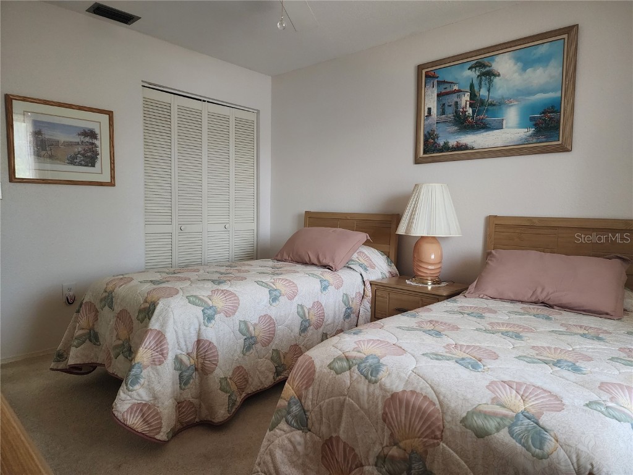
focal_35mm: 23
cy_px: 238
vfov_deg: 58.9
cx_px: 316
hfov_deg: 73.9
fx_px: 421
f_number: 1.8
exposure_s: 1/40
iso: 640
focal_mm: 6.4
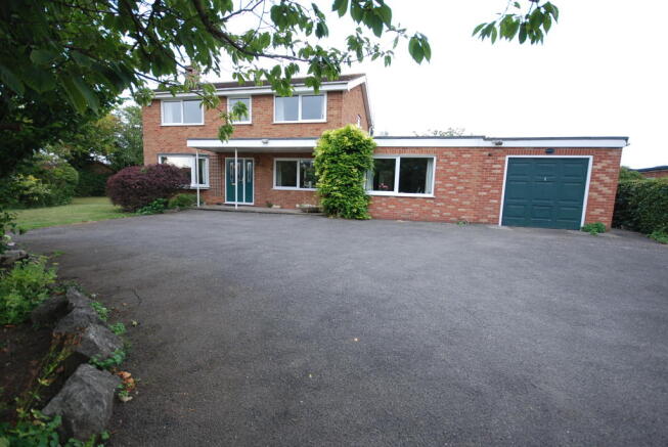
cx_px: 334
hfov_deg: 100.3
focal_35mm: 15
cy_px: 224
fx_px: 279
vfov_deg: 77.5
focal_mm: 10
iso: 100
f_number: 4.5
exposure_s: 1/50
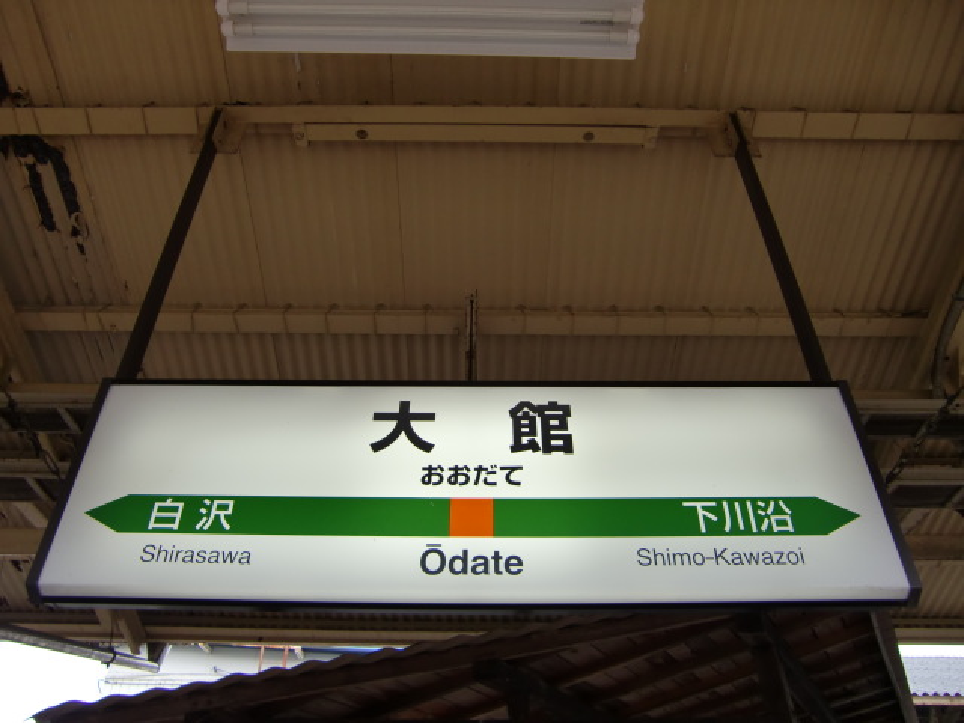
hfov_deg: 63.4
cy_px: 362
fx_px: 780
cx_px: 482
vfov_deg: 49.7
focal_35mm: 28
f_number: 2.6
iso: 64
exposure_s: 1/160
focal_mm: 4.9
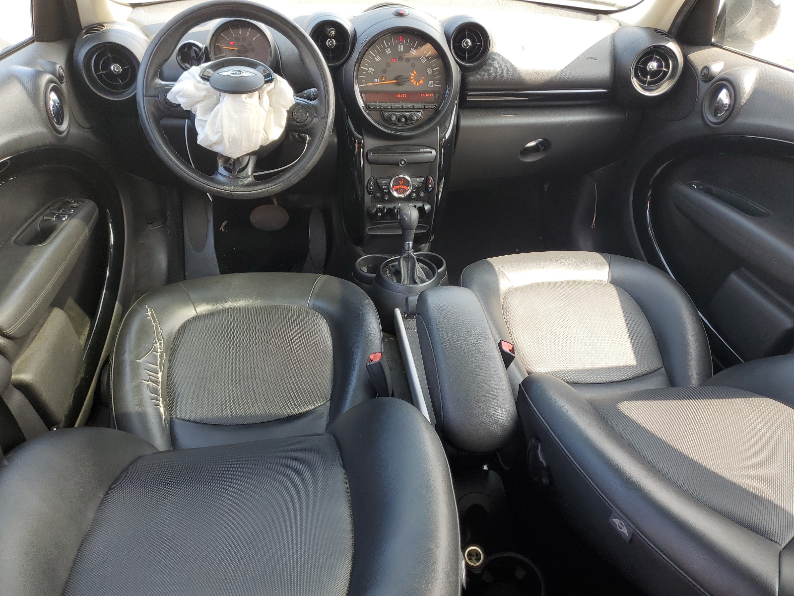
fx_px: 596
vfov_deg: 53.1
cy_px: 298
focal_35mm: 26
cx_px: 397
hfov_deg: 67.3
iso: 50
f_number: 1.5
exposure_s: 1/161
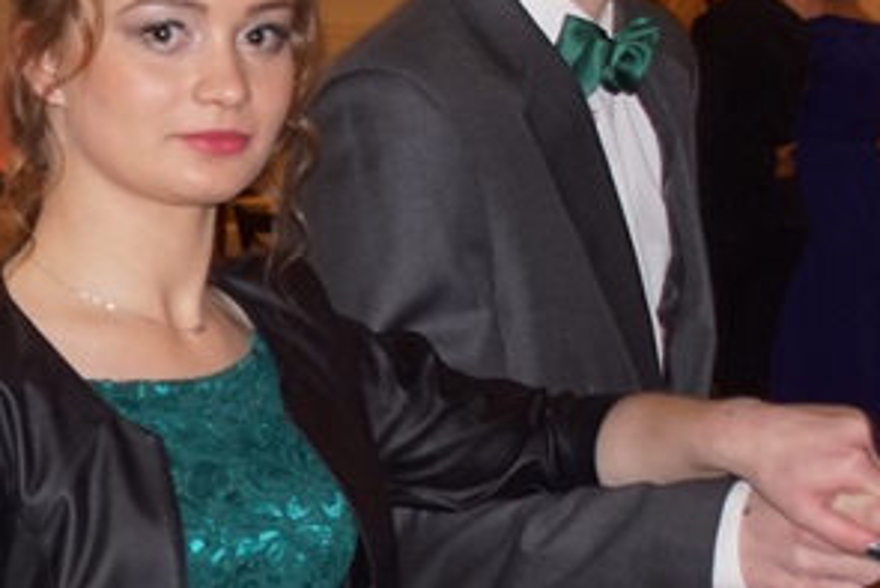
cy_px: 512
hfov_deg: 11.5
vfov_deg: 7.7
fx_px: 4346
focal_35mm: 178
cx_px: 104
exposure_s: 1/60
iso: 800
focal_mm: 35
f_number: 4.5
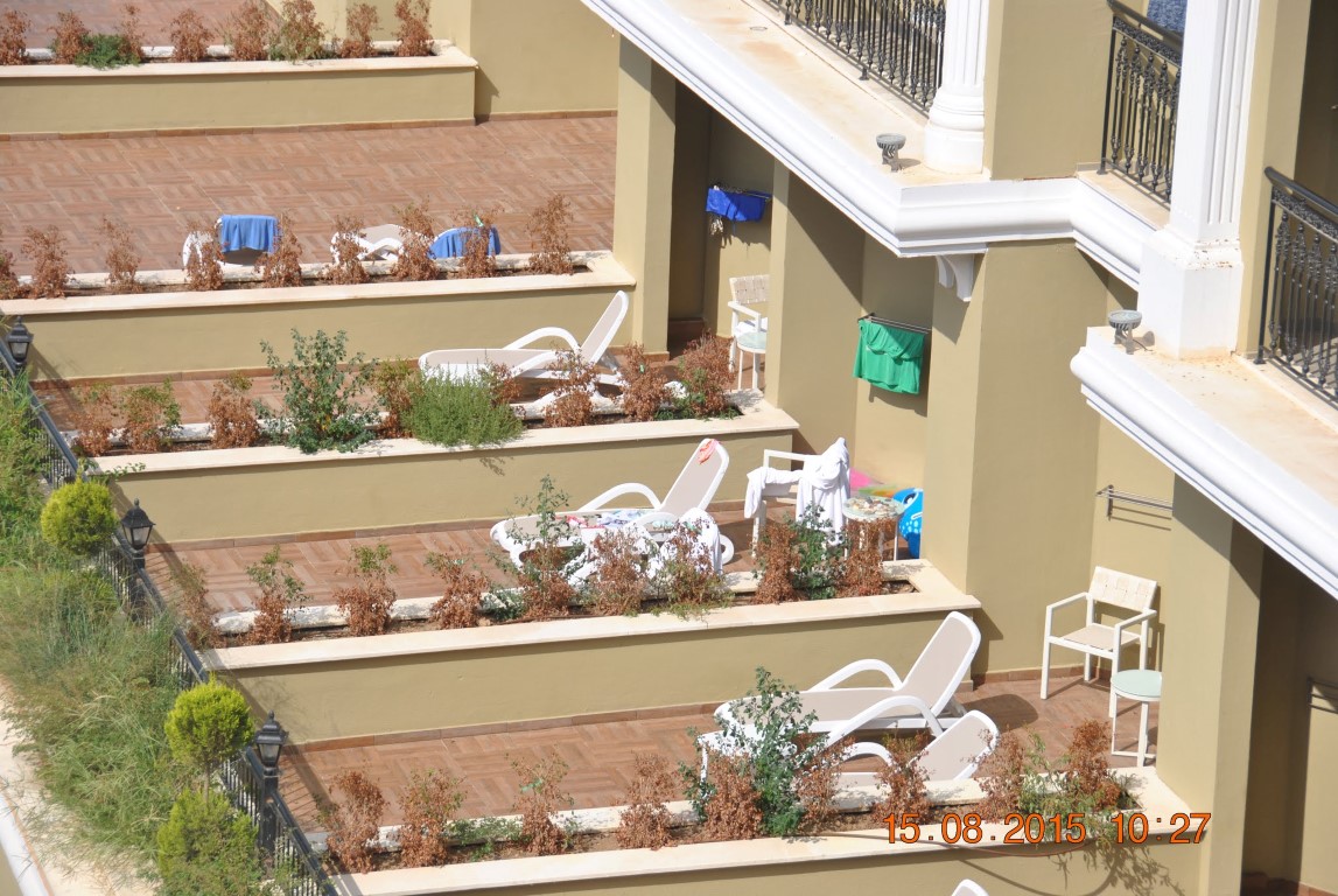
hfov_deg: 16.6
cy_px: 448
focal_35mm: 123
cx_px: 669
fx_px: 4577
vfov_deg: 11.2
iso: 100
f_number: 6.3
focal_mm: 82
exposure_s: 1/640
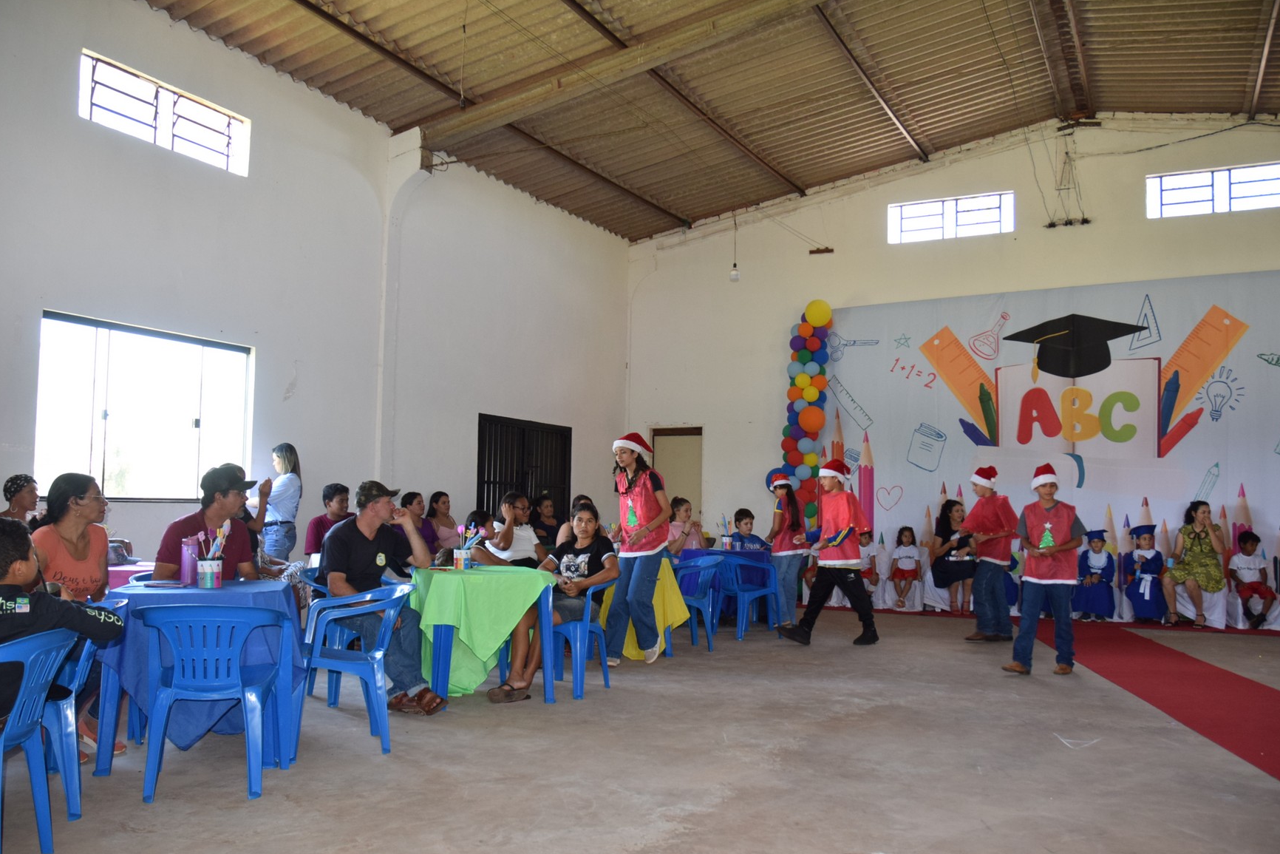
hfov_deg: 65.5
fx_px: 996
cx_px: 647
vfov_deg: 46.4
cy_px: 440
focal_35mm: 28
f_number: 5
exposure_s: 1/100
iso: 800
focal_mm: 18
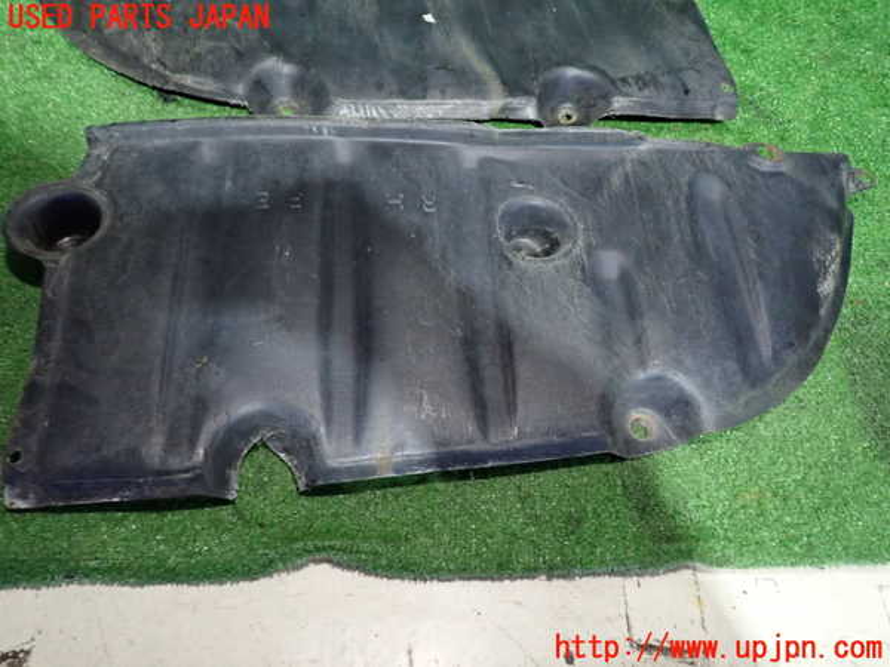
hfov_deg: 69.4
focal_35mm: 25
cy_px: 334
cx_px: 445
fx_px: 643
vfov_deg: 54.9
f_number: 2
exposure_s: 1/30
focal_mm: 4.5
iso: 800
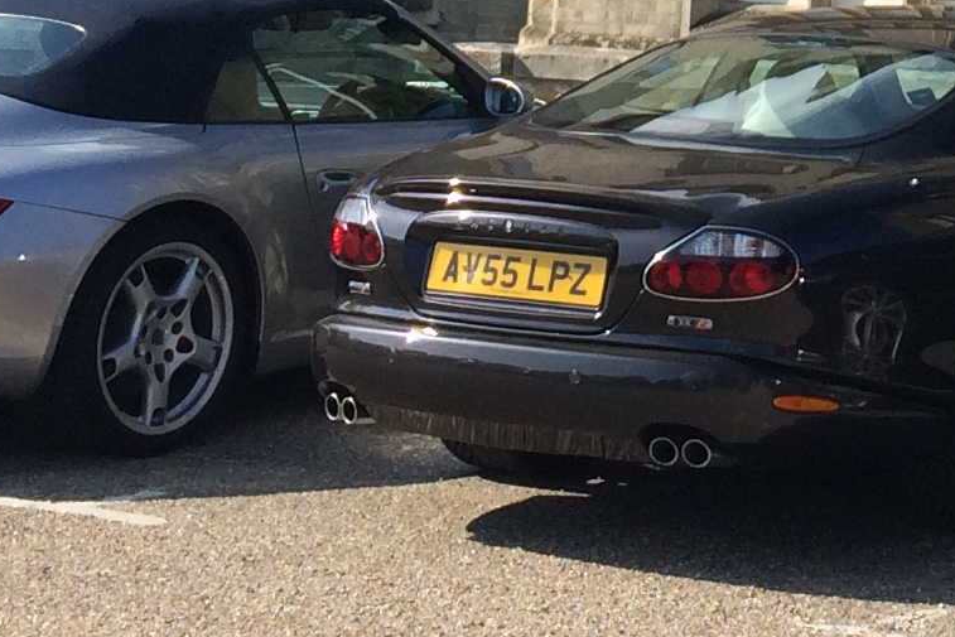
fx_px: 3449
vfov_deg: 9.9
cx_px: 1235
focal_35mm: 130
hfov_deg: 15.1
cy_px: -564
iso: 32
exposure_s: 1/1520
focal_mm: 4.15
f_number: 2.2
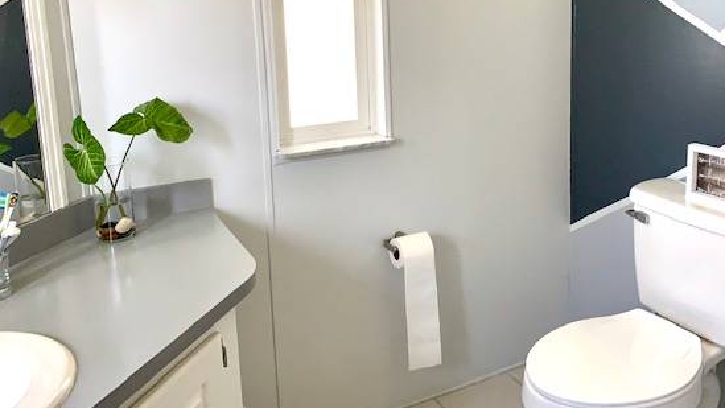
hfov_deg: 59.5
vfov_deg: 35.0
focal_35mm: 33
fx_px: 634
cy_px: 111
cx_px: 379
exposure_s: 1/60
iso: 125
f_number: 1.8
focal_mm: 4.25
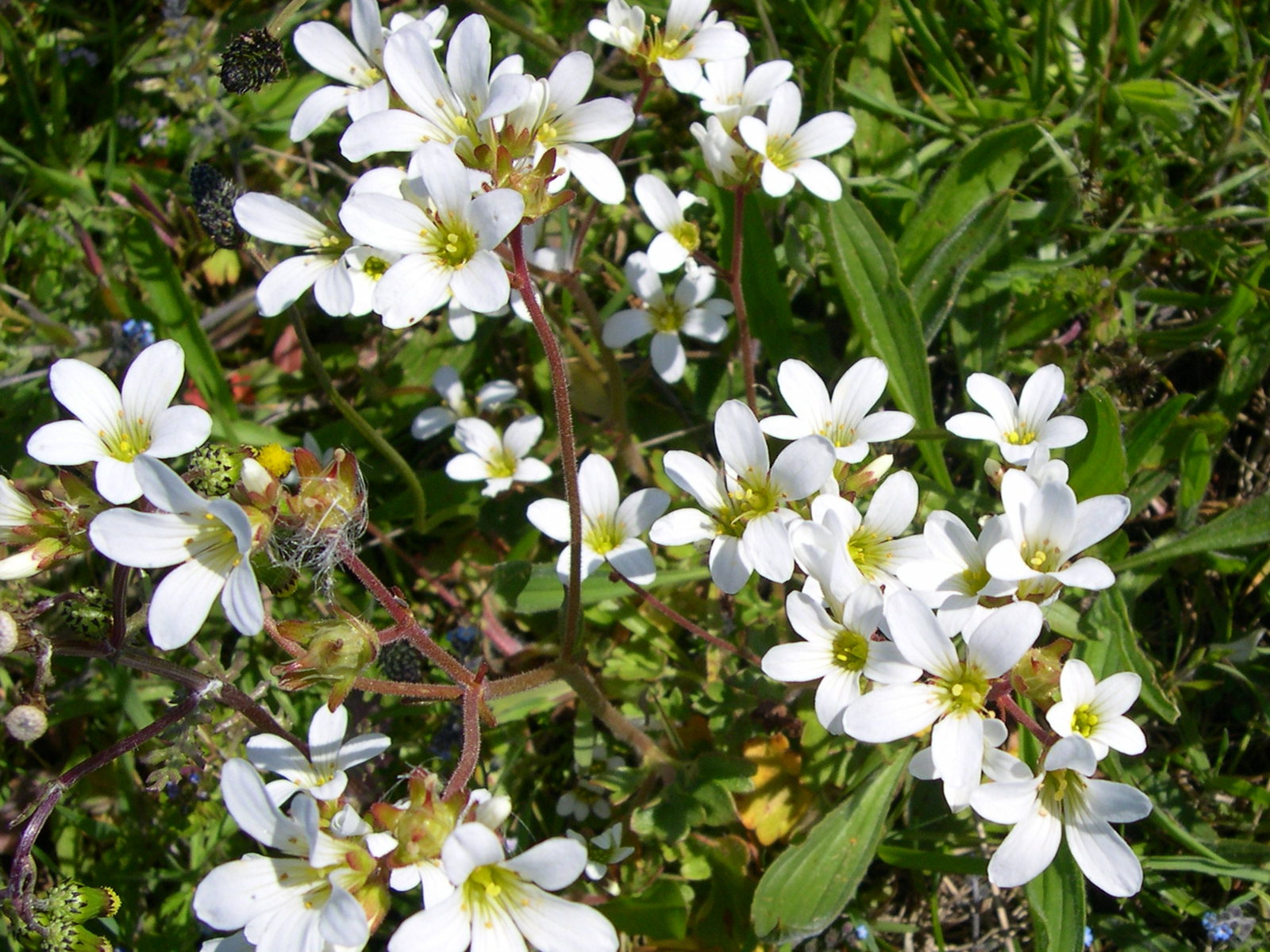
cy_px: 476
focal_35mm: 38
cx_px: 635
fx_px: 1394
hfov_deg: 49.0
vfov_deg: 37.7
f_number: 7.6
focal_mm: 8
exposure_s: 1/265
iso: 100
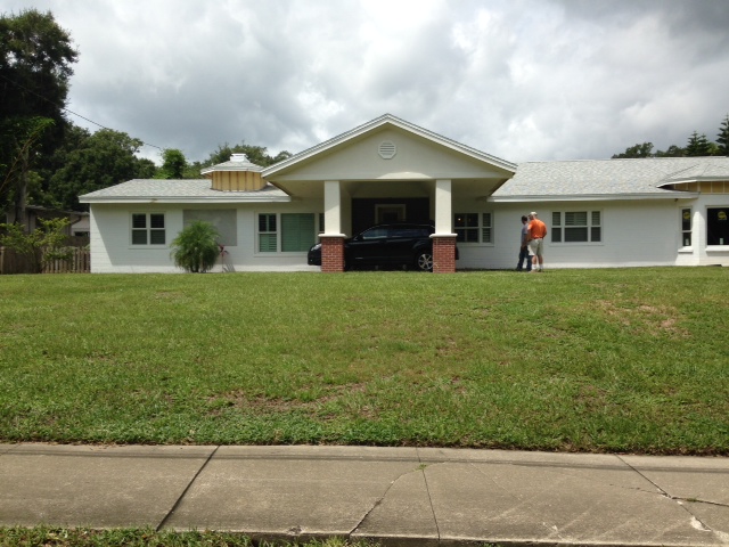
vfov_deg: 42.9
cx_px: 364
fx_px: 695
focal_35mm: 33
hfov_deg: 55.4
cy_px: 274
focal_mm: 4.12
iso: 50
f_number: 2.4
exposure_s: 1/1869
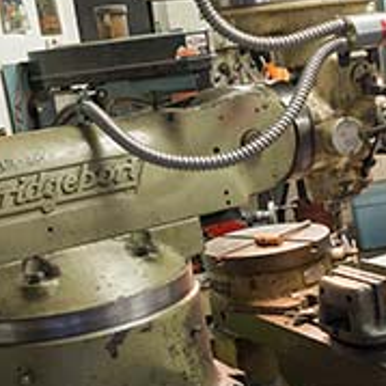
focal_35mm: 66
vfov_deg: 26.0
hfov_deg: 24.5
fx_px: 833
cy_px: 232
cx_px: 412
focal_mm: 24
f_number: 4.8
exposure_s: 1/125
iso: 1000
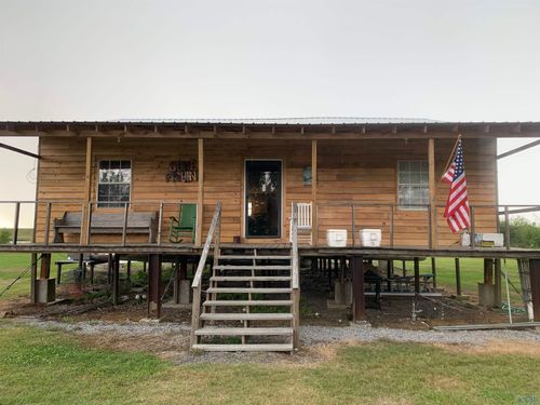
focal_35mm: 26
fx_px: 406
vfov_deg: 53.1
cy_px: 202
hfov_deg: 67.3
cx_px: 270
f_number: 1.8
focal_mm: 4.25
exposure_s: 1/174
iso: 25
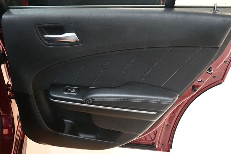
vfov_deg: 34.2
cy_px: 77
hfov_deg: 49.6
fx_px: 250
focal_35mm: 39
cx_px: 116
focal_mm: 26
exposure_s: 1/60
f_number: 3.8
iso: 4000
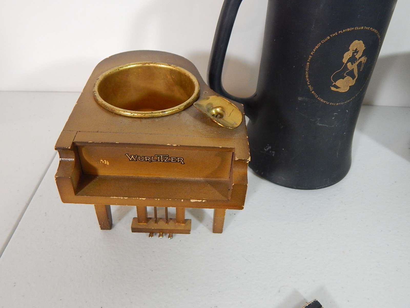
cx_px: 205
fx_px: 367
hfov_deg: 58.4
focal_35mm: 31
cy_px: 154
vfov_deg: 45.4
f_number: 3.2
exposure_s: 1/40
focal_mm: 5.6
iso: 400
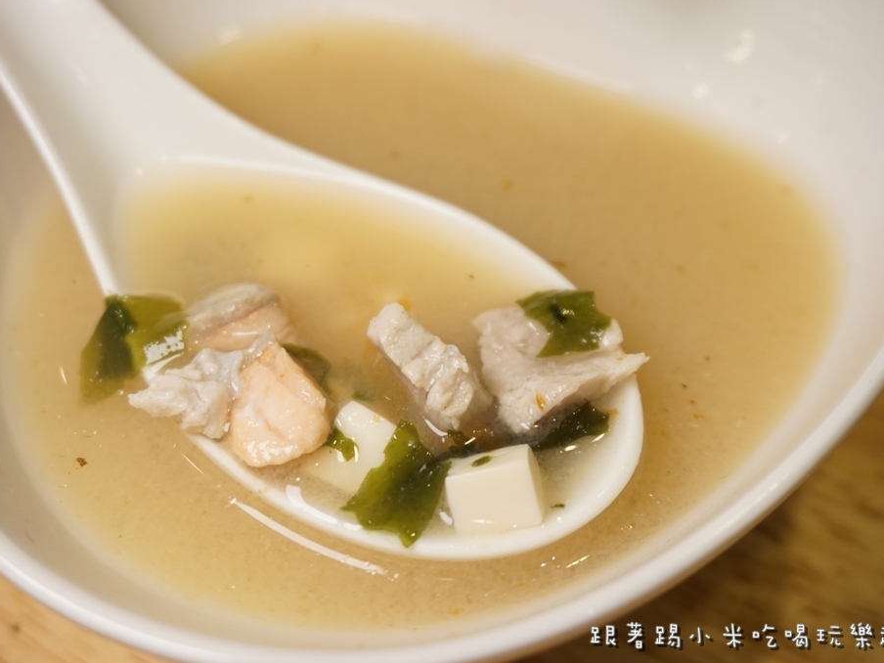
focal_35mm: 49
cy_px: 331
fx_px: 1251
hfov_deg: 38.9
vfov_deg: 29.7
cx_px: 416
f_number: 5
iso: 640
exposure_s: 1/60
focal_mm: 30
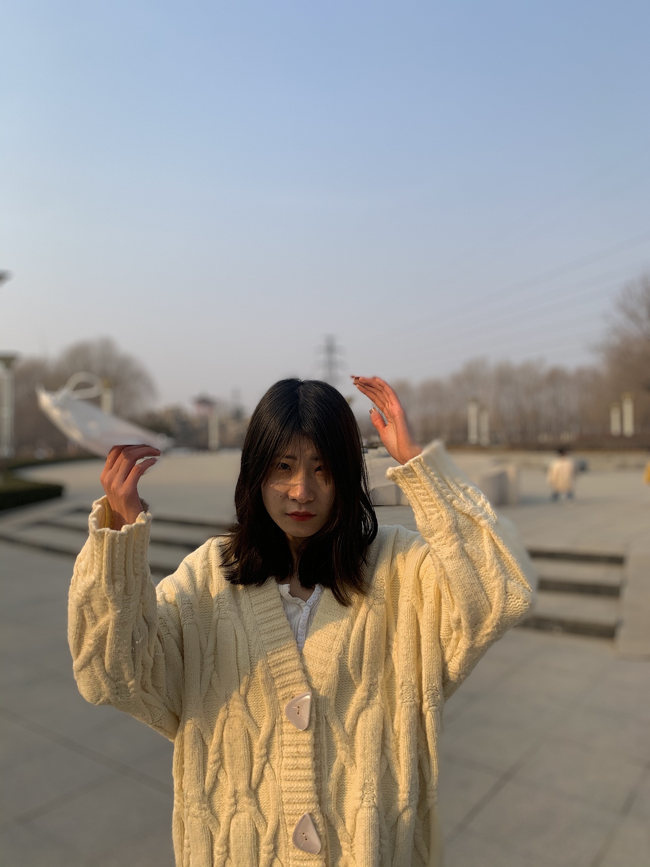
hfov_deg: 53.1
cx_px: 325
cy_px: 434
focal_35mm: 26
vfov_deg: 67.3
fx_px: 651
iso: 25
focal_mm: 4.25
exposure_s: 1/1718
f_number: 1.8
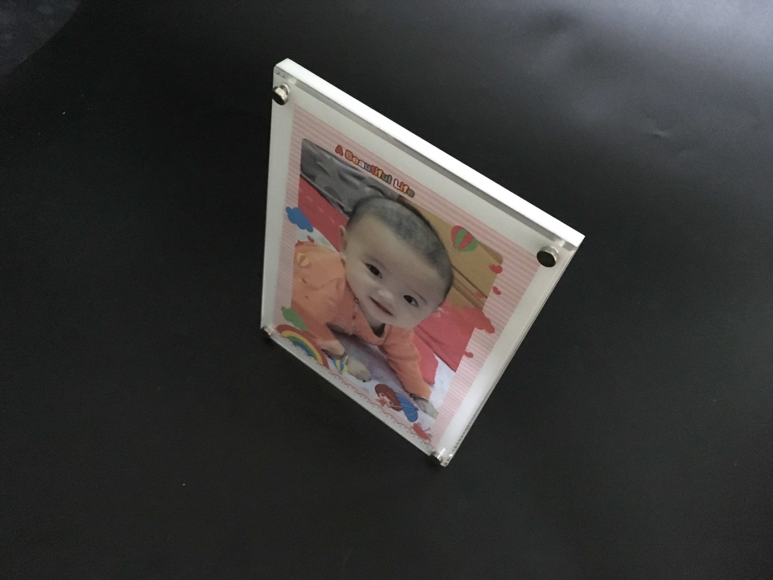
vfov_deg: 48.2
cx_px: 386
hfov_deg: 61.7
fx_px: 648
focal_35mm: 29
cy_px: 290
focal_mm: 4.15
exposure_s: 1/17
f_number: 2.2
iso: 640
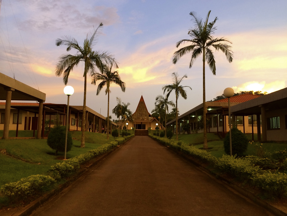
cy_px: 108
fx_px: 249
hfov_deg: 59.9
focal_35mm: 30
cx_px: 144
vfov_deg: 46.8
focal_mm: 4.12
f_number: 2.2
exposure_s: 1/30
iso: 100
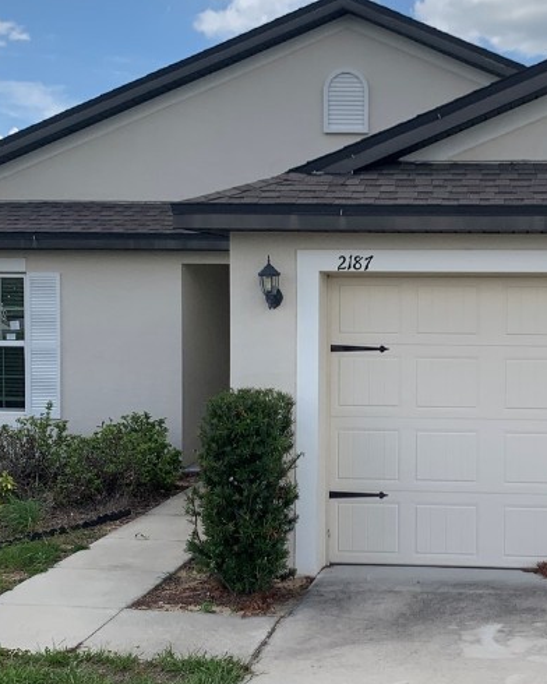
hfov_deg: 27.9
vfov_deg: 35.4
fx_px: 1073
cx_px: 454
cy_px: 349
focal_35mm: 53
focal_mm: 4.25
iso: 25
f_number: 1.8
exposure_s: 1/2075
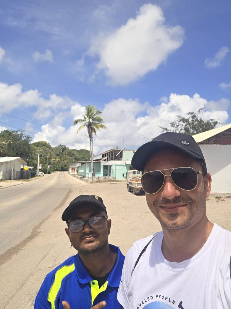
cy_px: 154
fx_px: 222
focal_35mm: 25
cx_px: 116
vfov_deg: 69.4
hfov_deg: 54.9
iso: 25
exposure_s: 1/1120
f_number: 2.2
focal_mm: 3.3
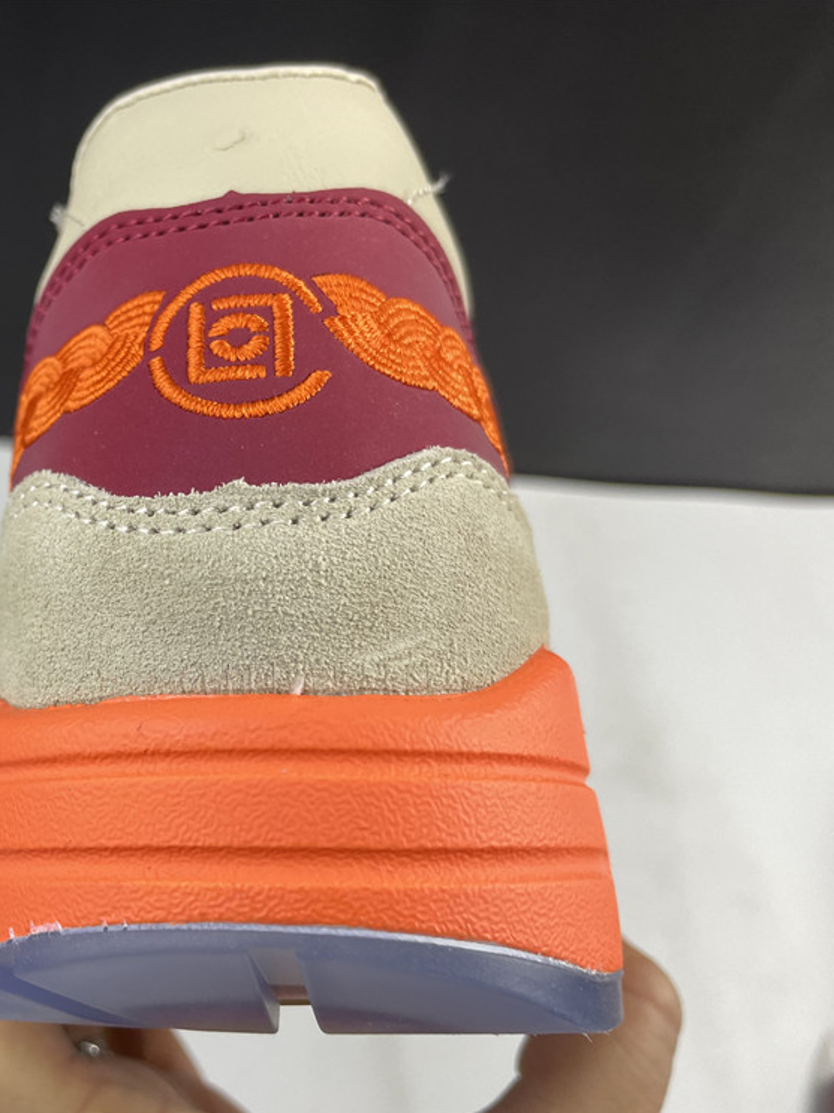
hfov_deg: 38.2
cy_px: 557
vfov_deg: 52.6
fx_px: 1125
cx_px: 97
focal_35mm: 35
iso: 80
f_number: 1.6
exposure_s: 1/121
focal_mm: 4.2
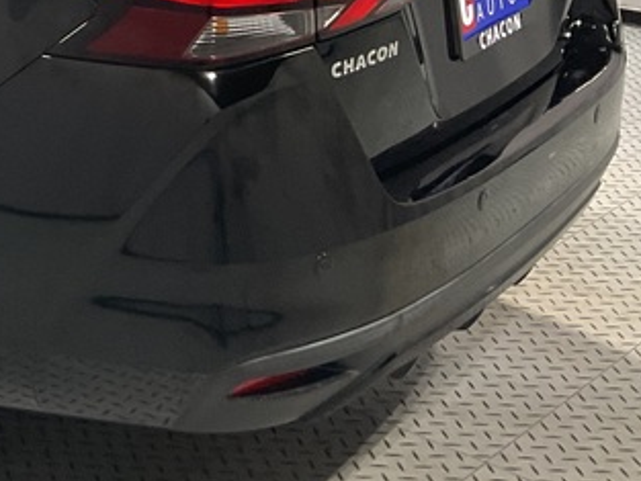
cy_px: 25
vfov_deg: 16.3
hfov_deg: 19.7
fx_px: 1649
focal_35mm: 89
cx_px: -258
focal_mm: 3
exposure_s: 1/60
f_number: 1.8
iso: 100
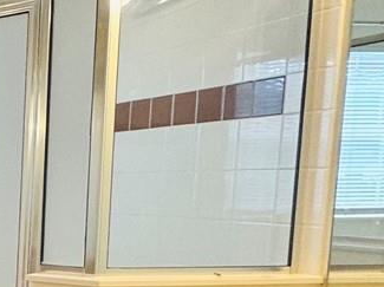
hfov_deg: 19.2
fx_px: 765
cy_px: 274
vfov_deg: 20.7
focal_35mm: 69
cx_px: -353
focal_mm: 2.22
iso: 100
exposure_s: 1/120
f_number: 2.2
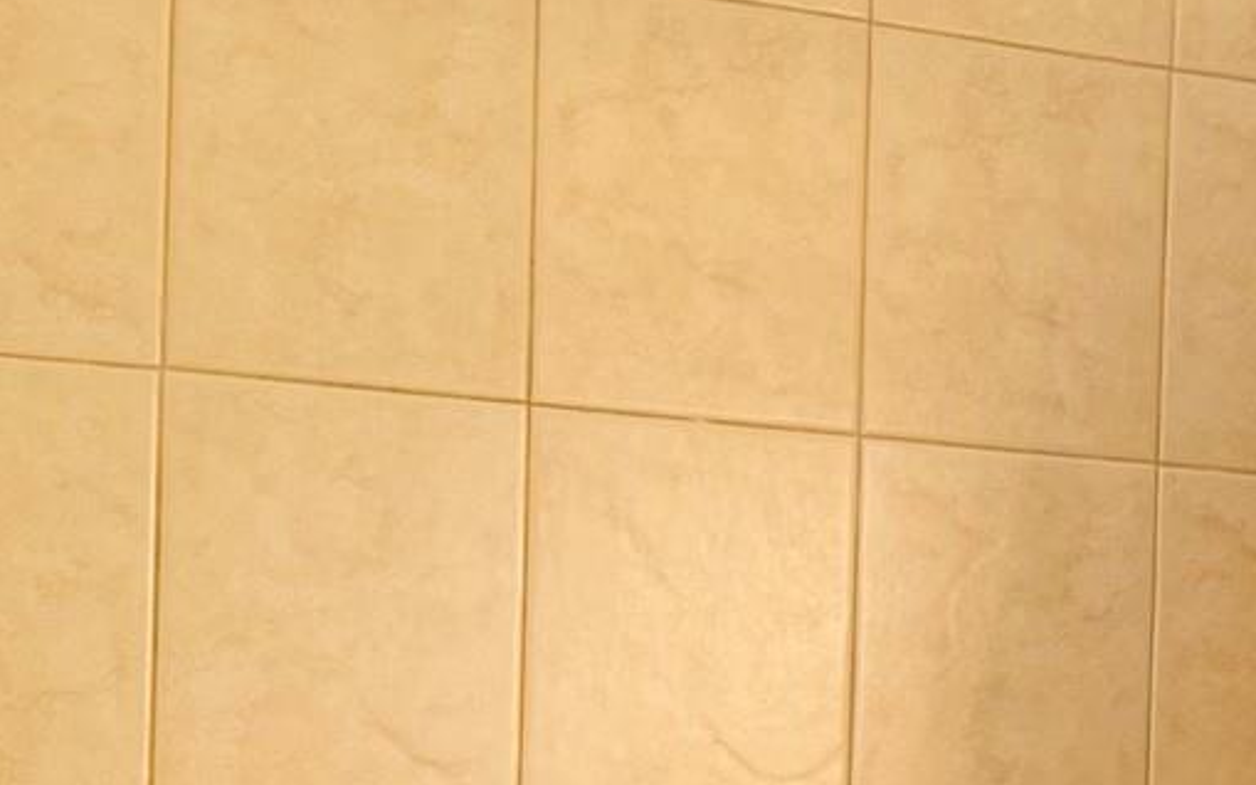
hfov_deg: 25.1
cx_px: 1103
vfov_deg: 15.9
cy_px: 849
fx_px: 2738
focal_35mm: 80
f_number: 1.78
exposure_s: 1/60
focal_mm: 6.76
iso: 320
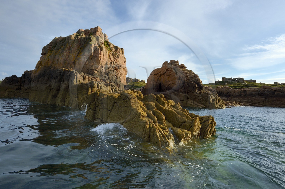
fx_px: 190
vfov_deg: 53.1
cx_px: 142
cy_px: 94
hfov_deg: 73.8
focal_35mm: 24
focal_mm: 24
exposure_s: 1/500
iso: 400
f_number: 13
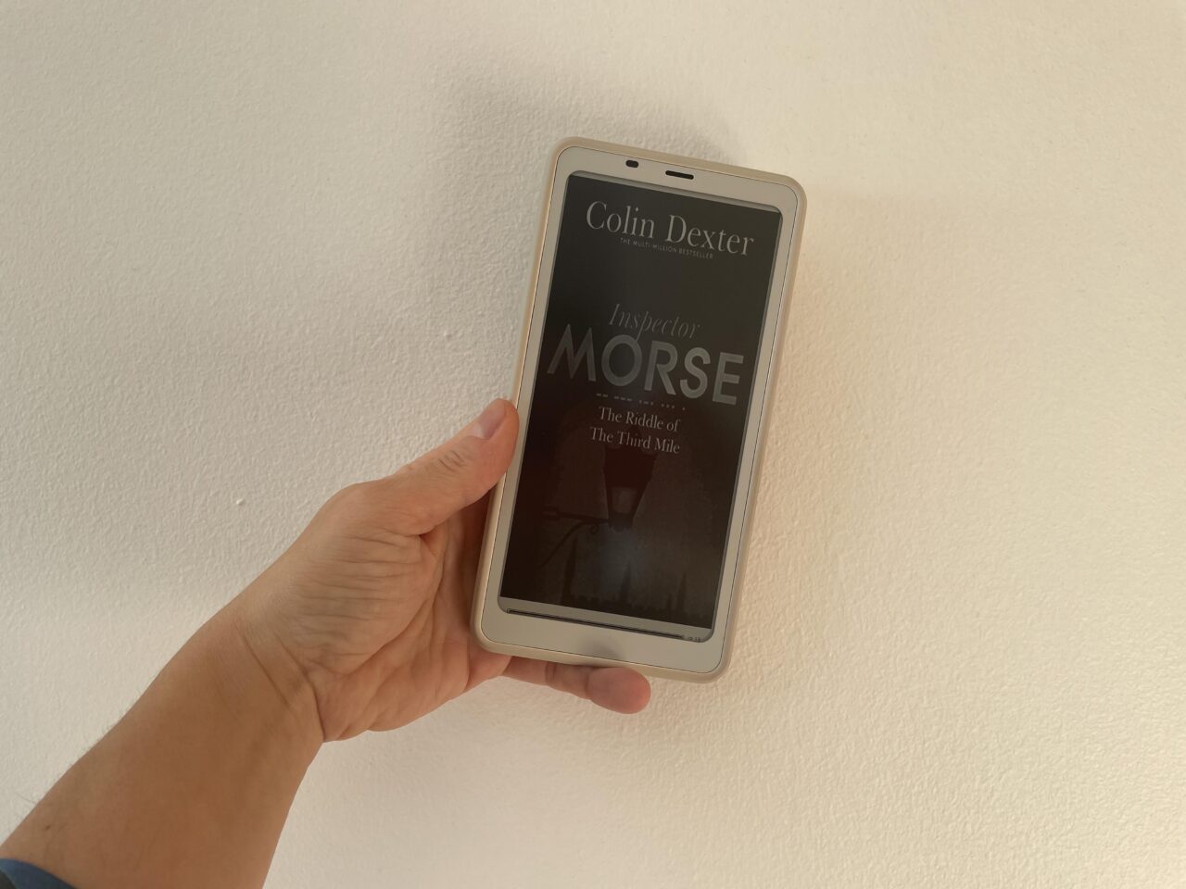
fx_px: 891
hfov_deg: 67.3
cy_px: 444
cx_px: 593
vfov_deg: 53.1
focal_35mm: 26
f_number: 1.6
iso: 32
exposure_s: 1/176
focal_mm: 4.2
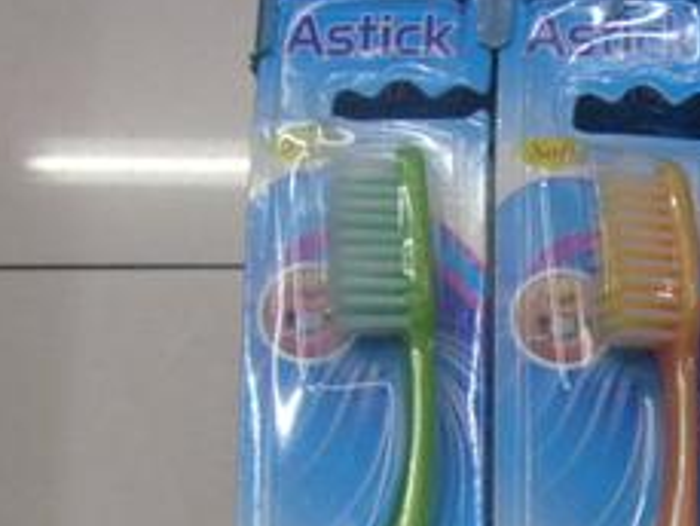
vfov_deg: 13.0
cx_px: 666
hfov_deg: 17.5
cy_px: 671
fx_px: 2226
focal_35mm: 110
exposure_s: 1/30
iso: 200
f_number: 3.5
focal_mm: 6
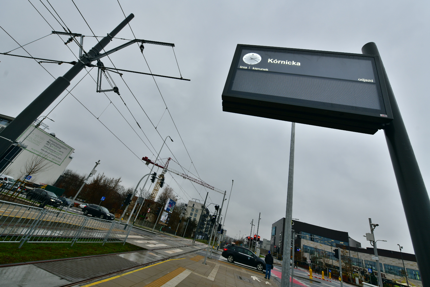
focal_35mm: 14
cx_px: 215
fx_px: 167
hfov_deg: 104.3
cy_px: 144
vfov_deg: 81.2
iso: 100
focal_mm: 14
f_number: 6.3
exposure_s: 1/125
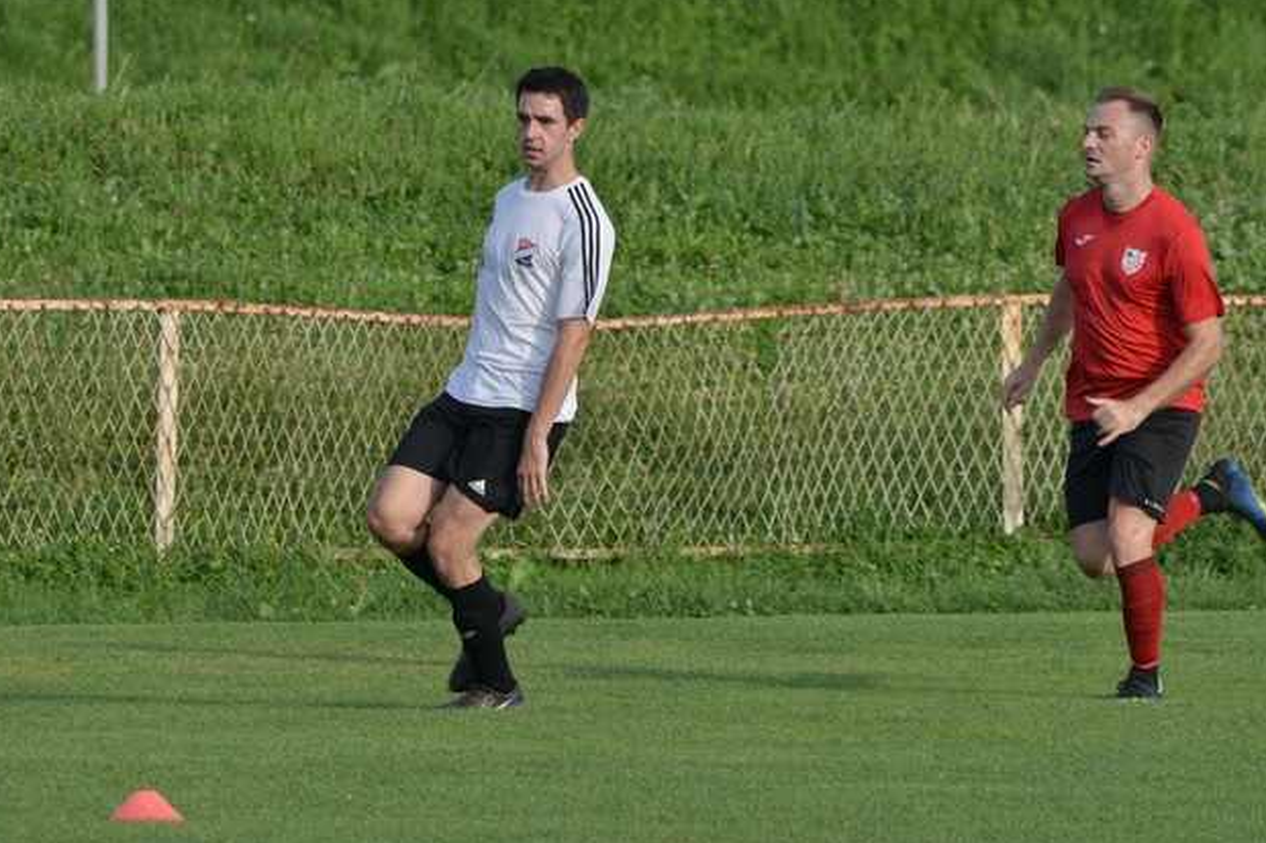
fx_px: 19968
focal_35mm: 568
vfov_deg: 2.4
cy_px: 336
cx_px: 662
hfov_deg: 3.6
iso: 640
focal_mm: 440
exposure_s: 1/500
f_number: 10
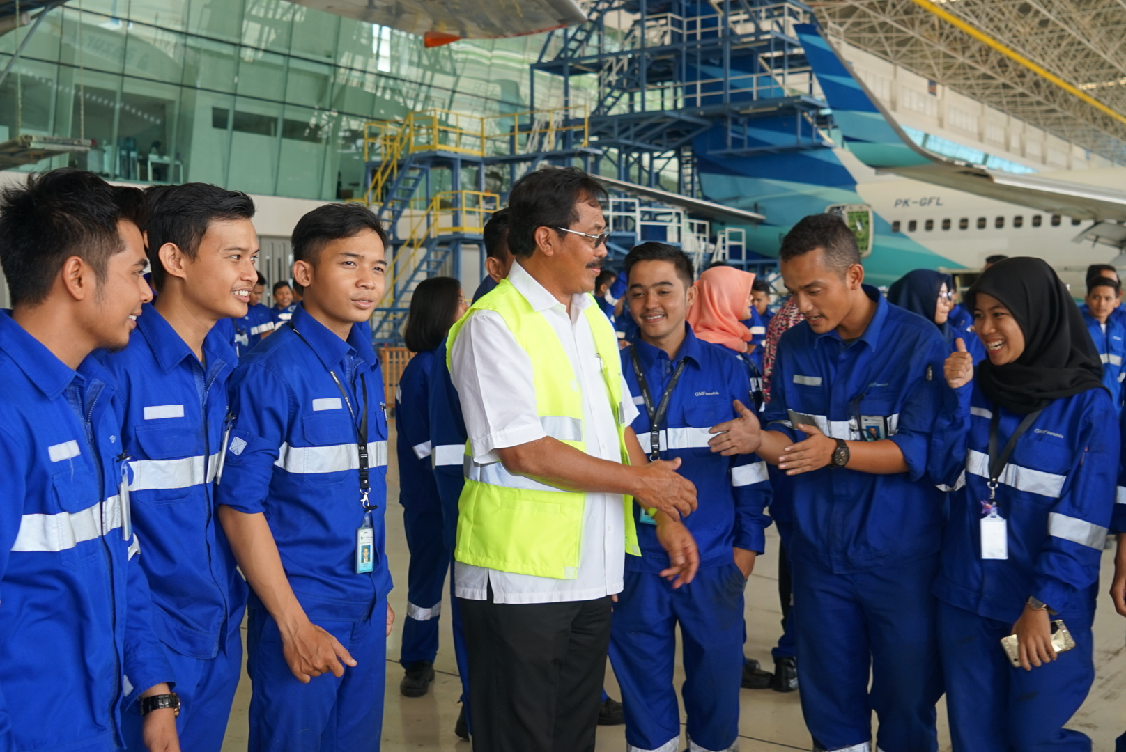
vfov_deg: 34.3
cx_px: 563
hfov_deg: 49.5
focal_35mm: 39
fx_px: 1221
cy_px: 376
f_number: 4
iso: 160
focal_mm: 26
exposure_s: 1/160
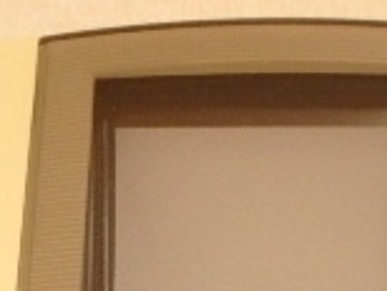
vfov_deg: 14.9
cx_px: 256
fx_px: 974
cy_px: 519
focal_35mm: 87
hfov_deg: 22.4
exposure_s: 1/30
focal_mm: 3.7
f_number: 3.5
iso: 400
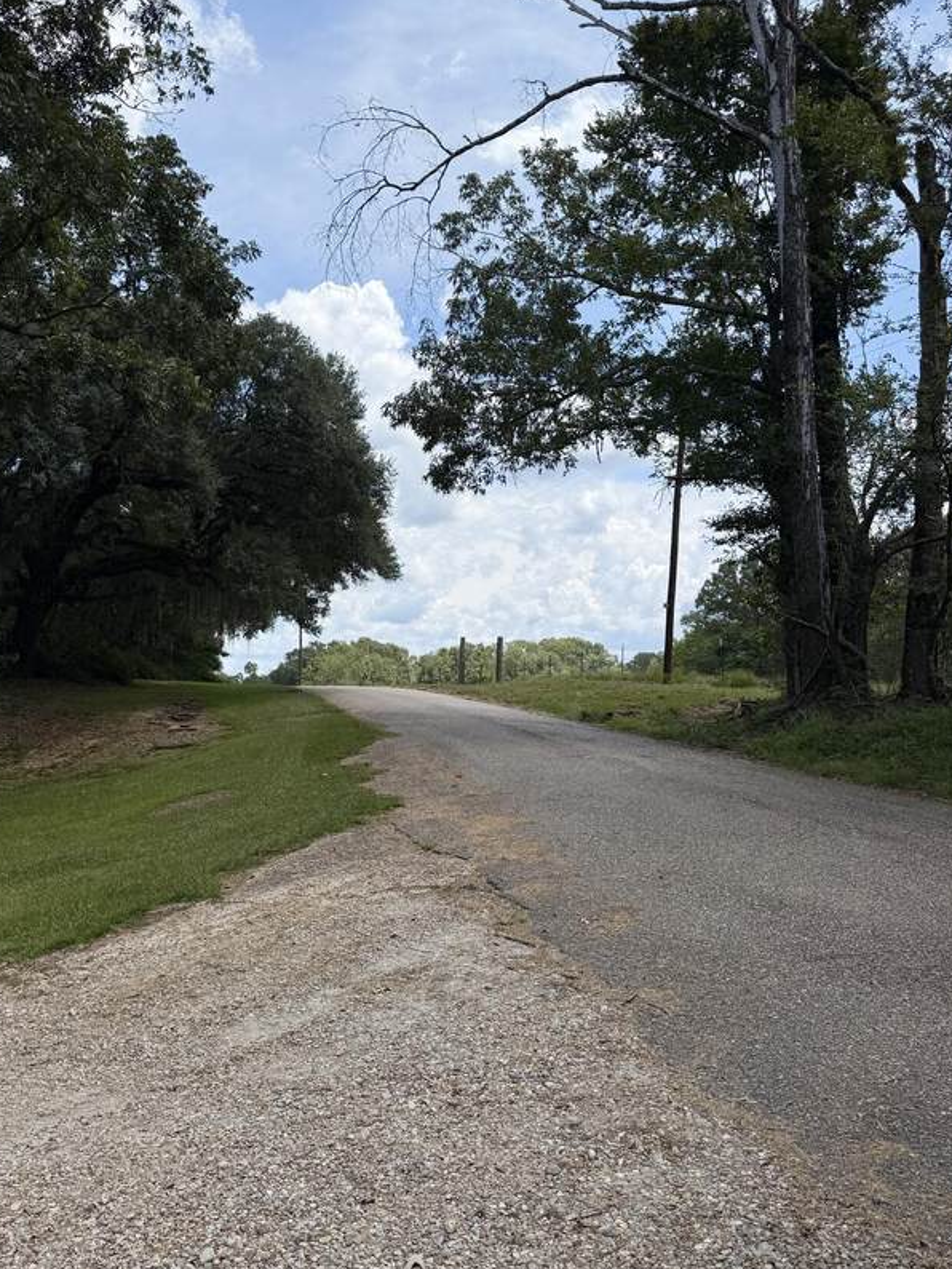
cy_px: 604
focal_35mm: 29
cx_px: 398
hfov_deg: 48.1
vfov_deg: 61.6
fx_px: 1063
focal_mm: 6.76
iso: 80
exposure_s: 1/7353
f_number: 1.78
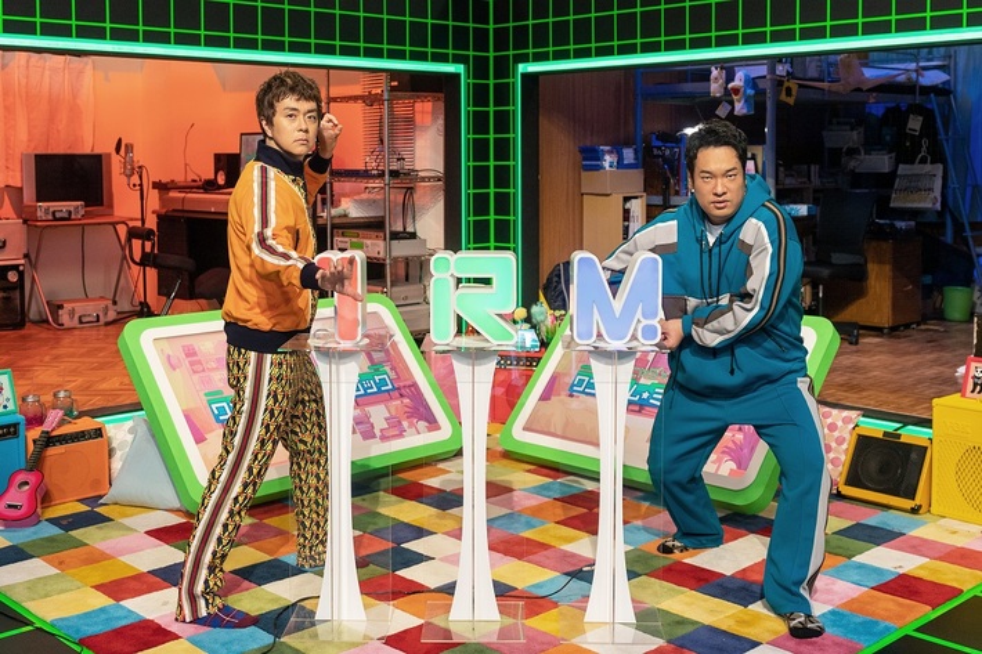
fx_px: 954
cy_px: 327
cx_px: 491
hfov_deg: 54.4
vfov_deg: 37.8
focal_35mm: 35
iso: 800
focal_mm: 35
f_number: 3.5
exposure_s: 1/125
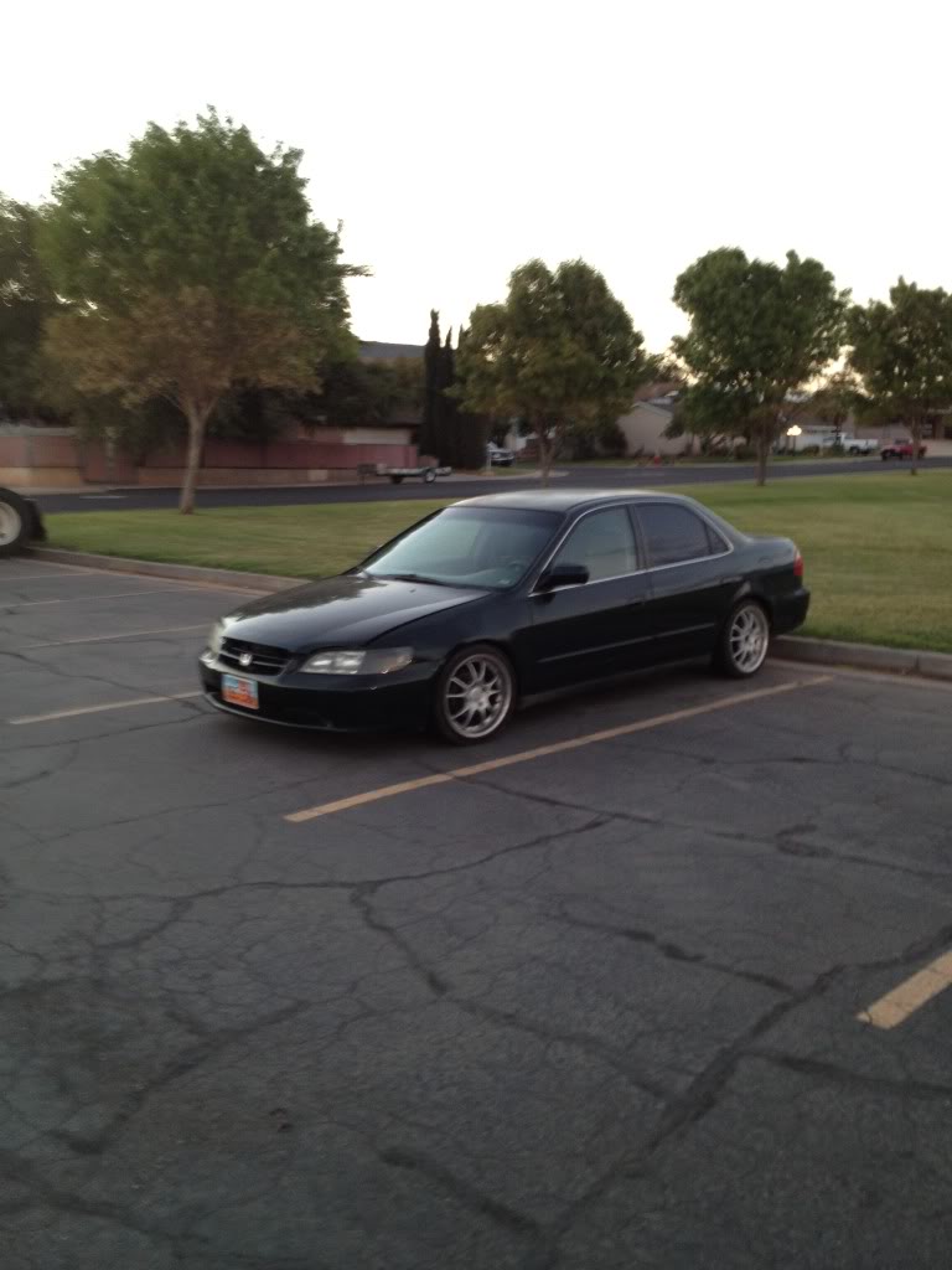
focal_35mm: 35
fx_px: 1283
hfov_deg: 40.7
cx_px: 476
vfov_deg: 52.6
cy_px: 635
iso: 80
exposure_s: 1/20
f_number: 2.4
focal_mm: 4.3
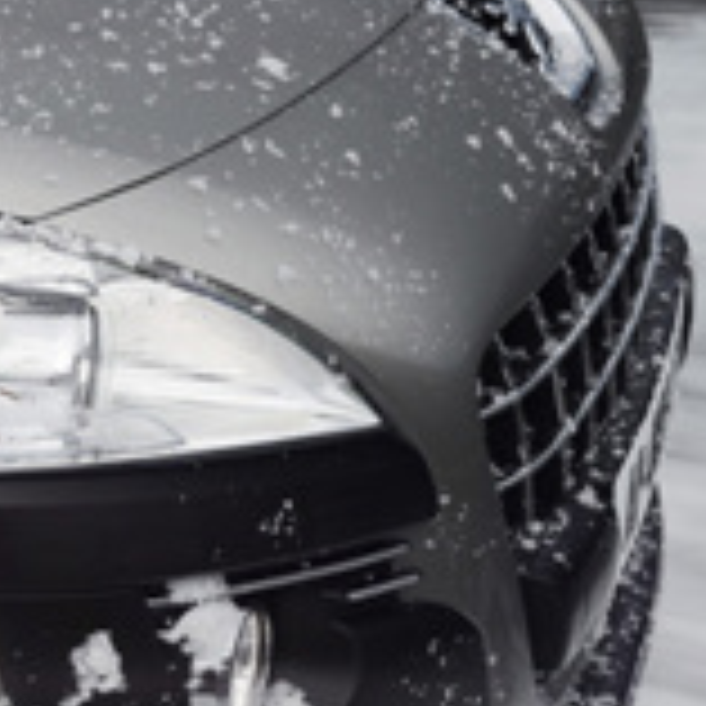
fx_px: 3000
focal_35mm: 130
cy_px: 645
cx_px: -301
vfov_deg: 13.3
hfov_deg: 12.8
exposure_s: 2
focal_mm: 50
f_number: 8
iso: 200
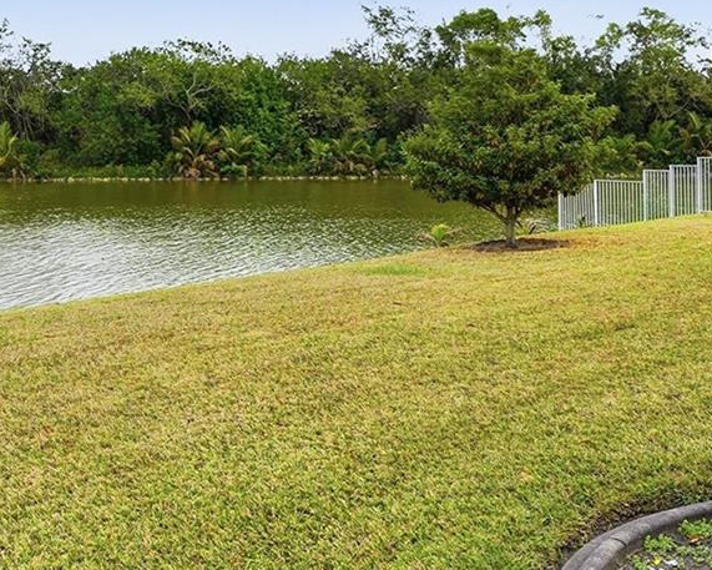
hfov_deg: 43.6
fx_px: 885
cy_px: 155
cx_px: 291
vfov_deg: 35.0
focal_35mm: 42
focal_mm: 16
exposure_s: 1/8000
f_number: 8
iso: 400
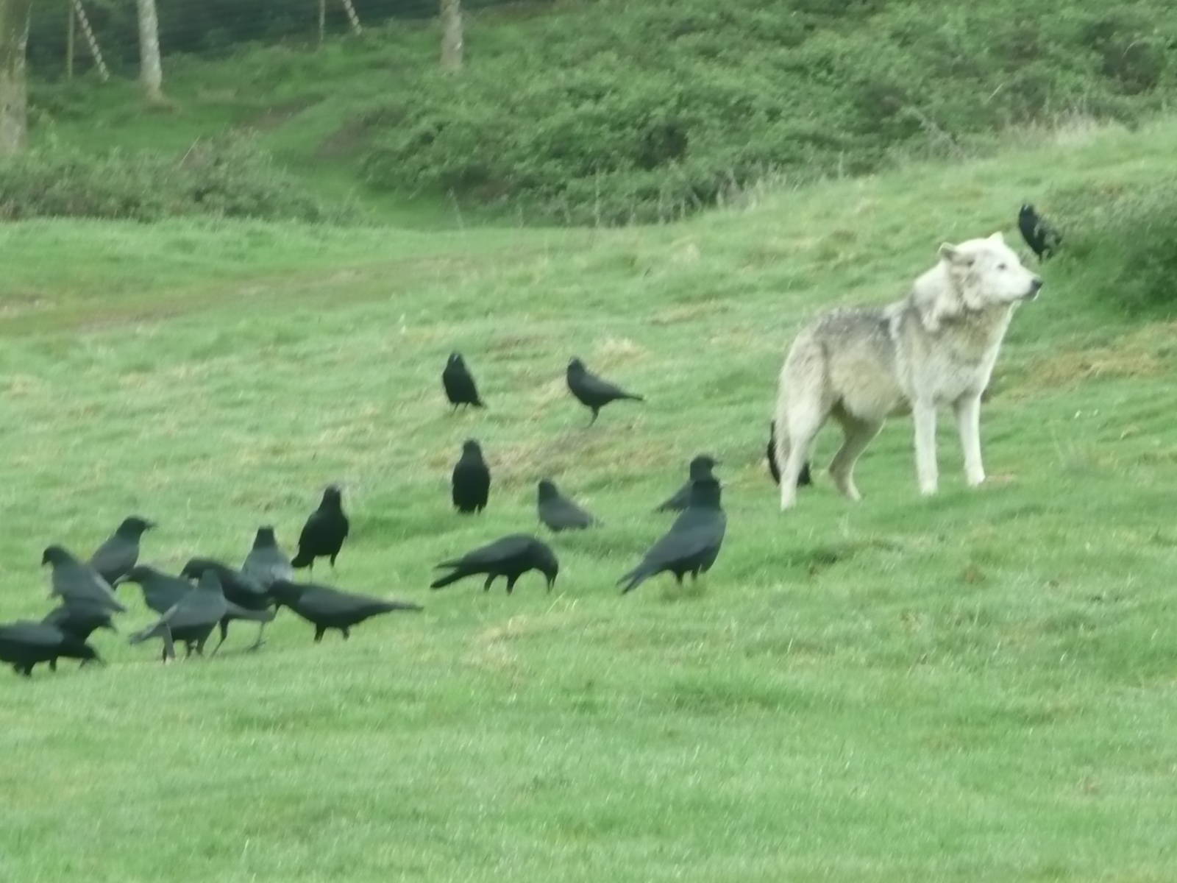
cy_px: 442
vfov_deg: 5.3
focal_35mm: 282
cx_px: 588
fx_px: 9588
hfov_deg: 7.0
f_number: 4.8
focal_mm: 31
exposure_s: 1/60
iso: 250
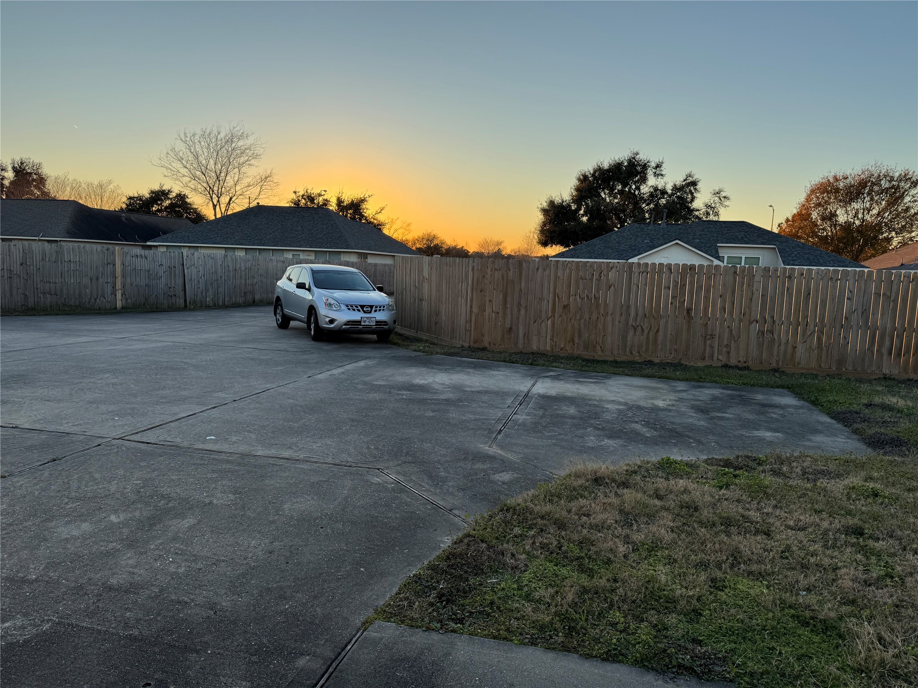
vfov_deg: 56.8
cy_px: 344
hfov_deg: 71.6
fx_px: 636
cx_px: 459
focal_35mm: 24
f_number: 1.78
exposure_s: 1/1366
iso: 80
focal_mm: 6.76
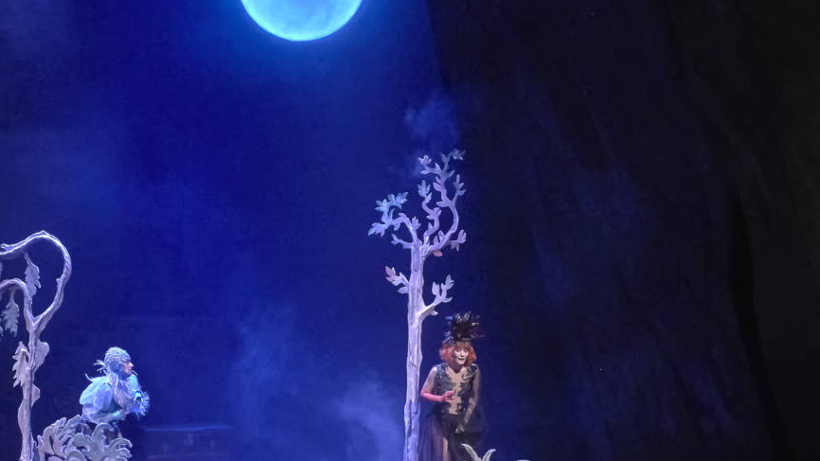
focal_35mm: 98
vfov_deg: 12.3
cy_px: 307
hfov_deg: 21.7
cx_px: 271
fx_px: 2131
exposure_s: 1/125
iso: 6400
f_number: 5.6
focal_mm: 30.2
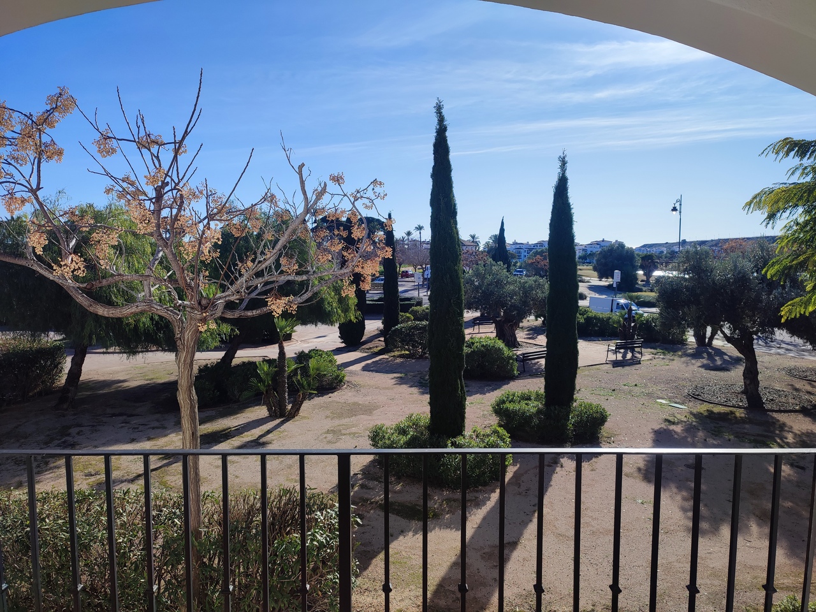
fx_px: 589
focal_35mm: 25
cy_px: 306
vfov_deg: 54.9
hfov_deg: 69.4
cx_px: 408
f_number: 1.9
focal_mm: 6.04
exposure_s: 1/914
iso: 50
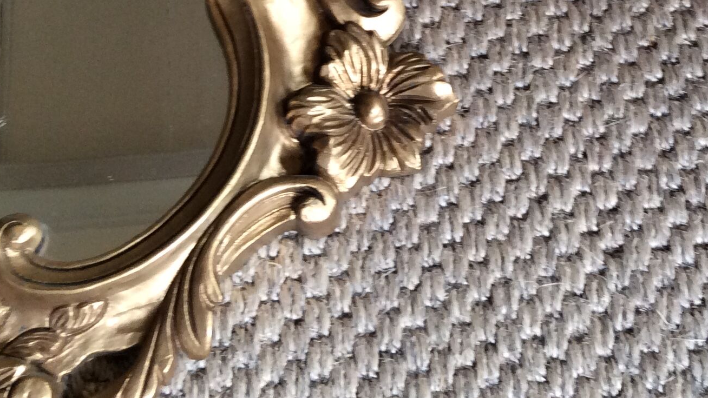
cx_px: 495
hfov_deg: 30.3
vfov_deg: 17.0
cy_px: -22
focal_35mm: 69
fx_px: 1295
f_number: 2.4
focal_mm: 3.3
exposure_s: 1/25
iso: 80
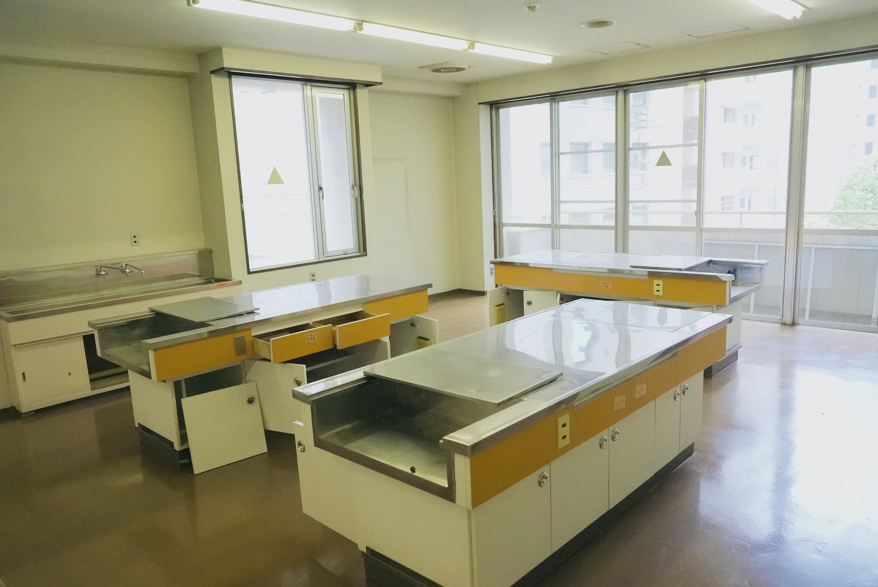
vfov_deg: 49.6
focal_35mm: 26
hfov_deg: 69.4
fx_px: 634
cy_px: 294
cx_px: 439
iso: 25600
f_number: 4
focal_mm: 26
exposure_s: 1/8000
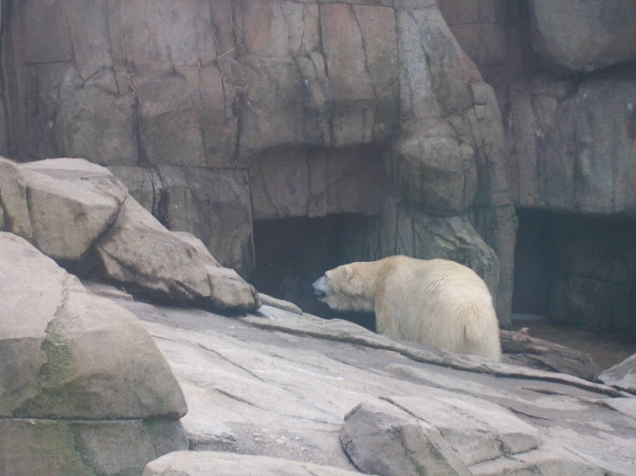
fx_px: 2278
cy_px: 251
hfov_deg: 15.9
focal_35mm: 124
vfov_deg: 11.9
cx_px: 333
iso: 80
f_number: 4.8
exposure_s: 1/125
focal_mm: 18
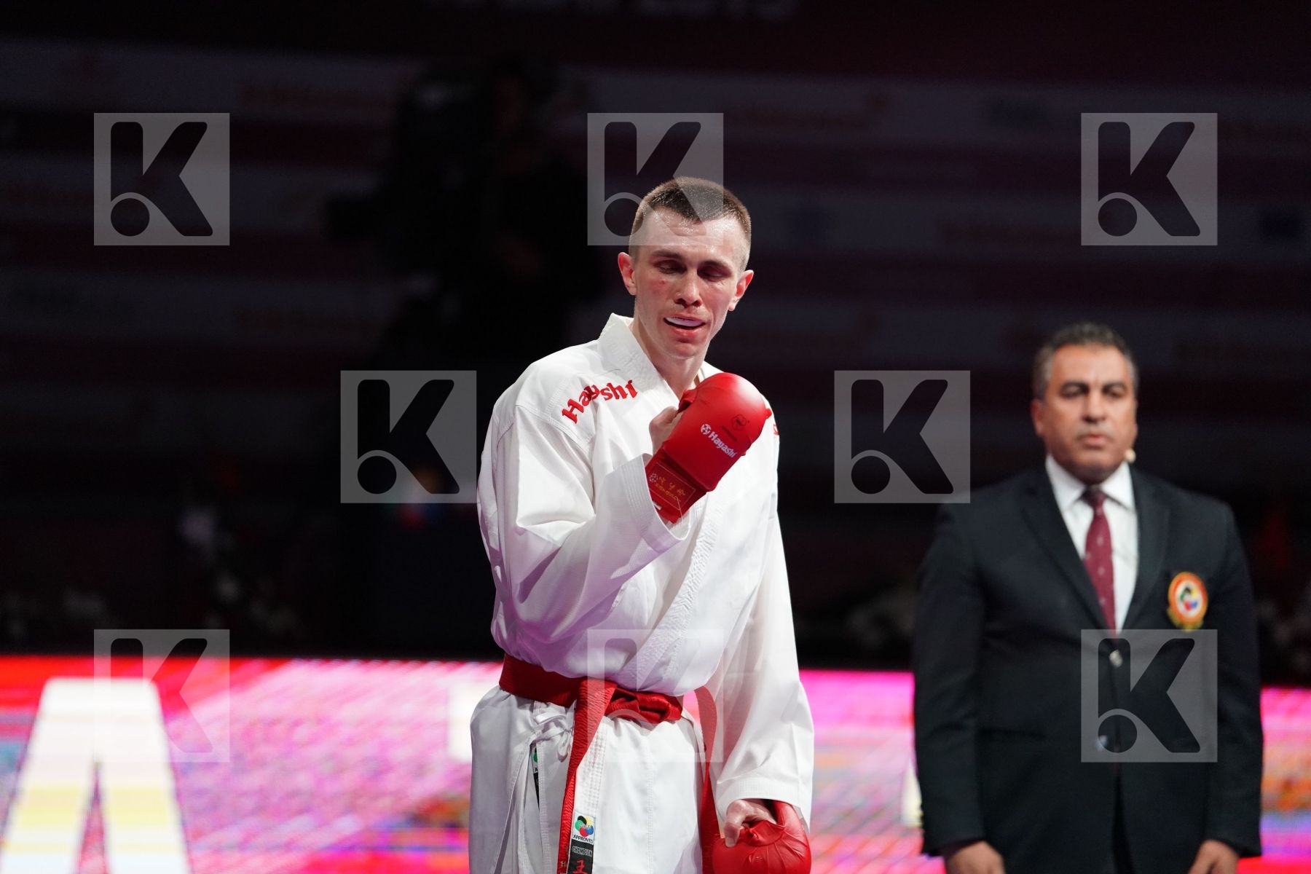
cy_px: 437
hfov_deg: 10.4
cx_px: 656
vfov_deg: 7.0
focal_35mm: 197
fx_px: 7174
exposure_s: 1/1000
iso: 4000
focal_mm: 197
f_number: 2.8
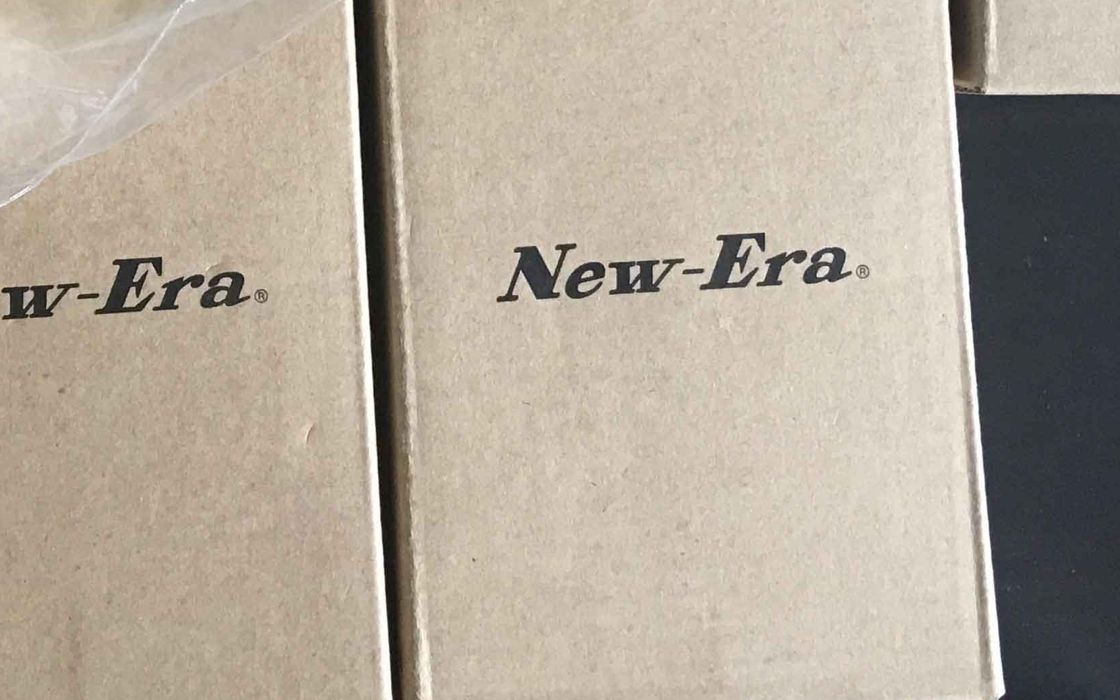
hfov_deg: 27.2
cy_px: -164
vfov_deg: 16.6
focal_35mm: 75
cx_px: 317
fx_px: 2289
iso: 80
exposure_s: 1/17
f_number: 2.2
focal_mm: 4.15
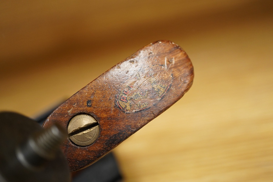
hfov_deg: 43.6
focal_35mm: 45
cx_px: 136
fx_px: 341
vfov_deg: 29.9
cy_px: 91
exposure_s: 1/125
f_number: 3.5
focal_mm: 30
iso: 1250
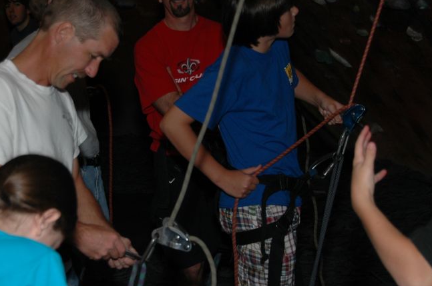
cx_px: 158
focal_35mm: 95
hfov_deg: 21.4
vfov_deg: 14.3
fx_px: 1138
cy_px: 113
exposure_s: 1/60
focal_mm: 40
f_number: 4.5
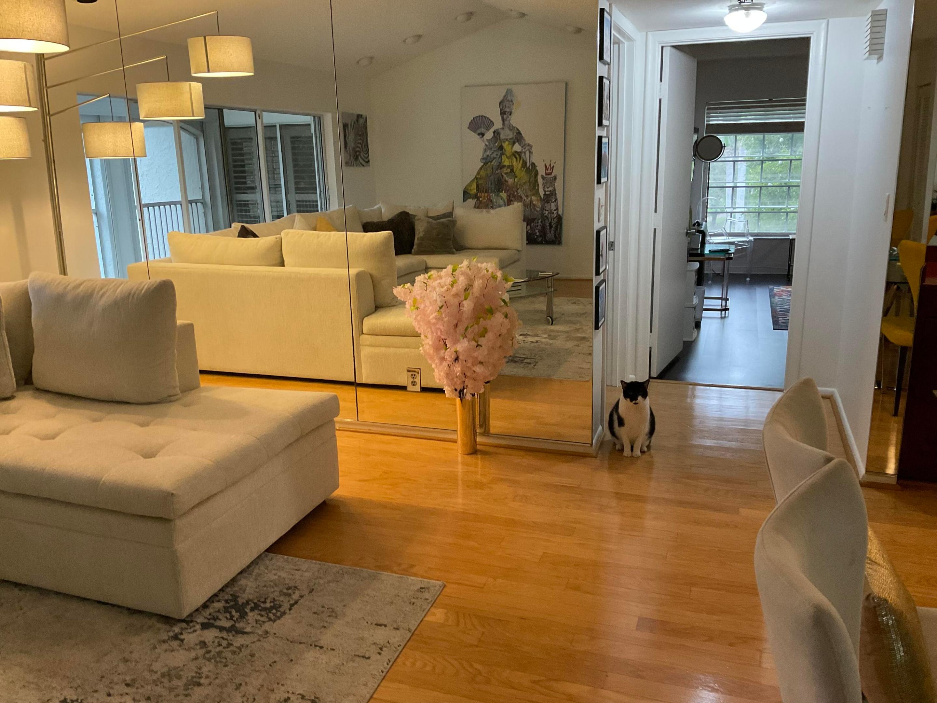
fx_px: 785
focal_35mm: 29
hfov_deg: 61.7
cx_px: 468
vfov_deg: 48.2
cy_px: 352
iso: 200
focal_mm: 3
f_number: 1.8
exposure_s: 1/60
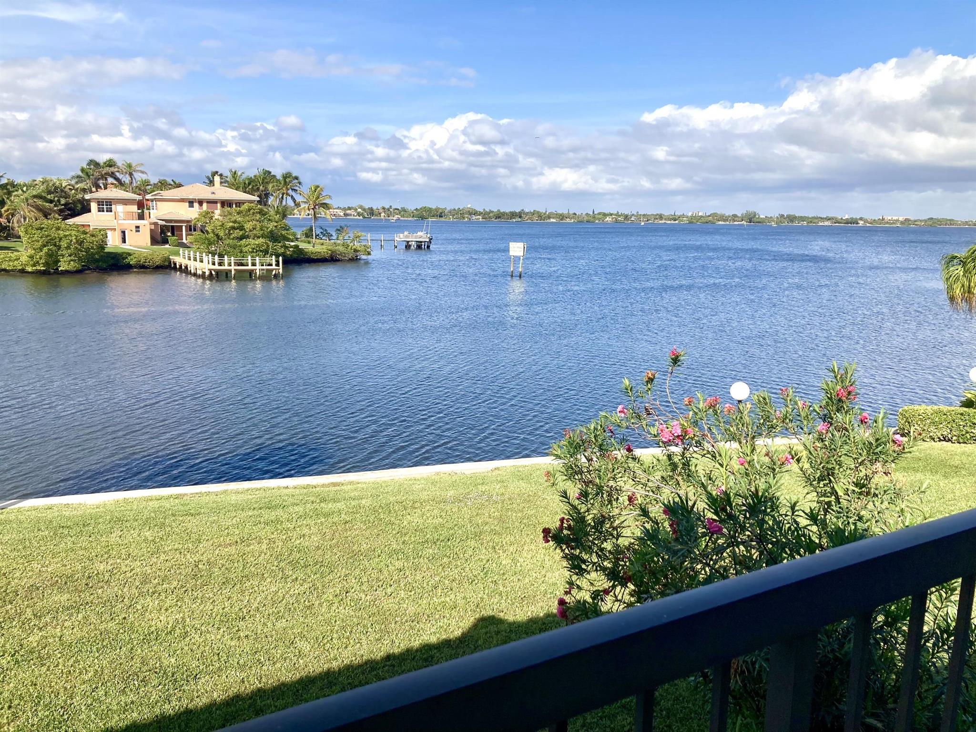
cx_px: 488
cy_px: 366
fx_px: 789
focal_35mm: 28
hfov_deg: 63.4
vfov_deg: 49.7
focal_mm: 3.99
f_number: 1.8
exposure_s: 1/2208
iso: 20
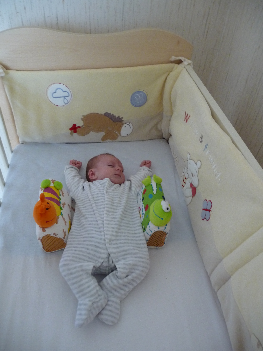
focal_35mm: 28
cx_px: 132
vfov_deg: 63.4
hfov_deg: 49.7
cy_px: 176
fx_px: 284
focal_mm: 4.7
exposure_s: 1/10
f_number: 3.3
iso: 400
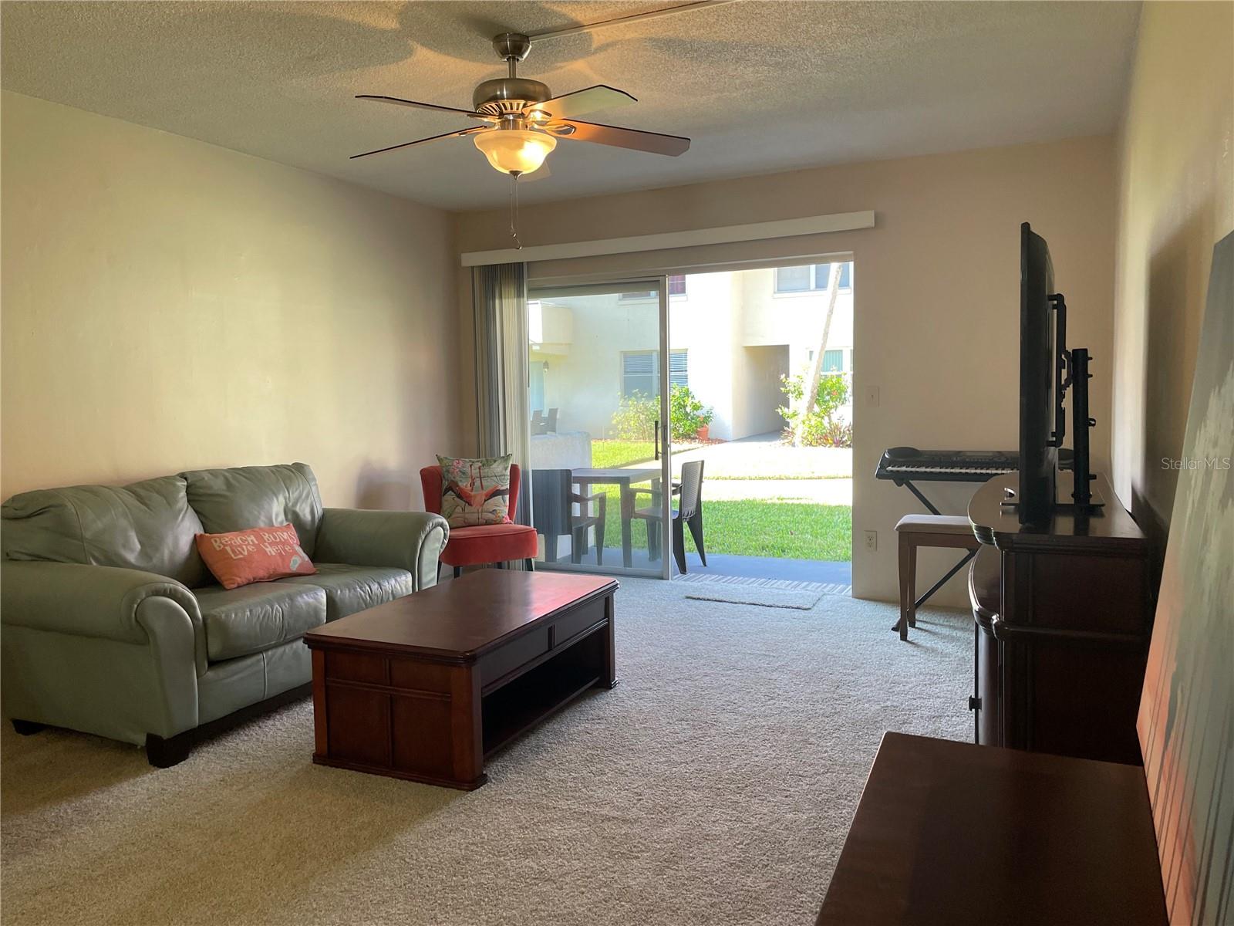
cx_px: 617
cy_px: 463
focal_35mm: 26
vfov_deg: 53.1
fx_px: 927
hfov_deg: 67.3
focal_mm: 4.2
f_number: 1.6
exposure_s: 1/120
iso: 80
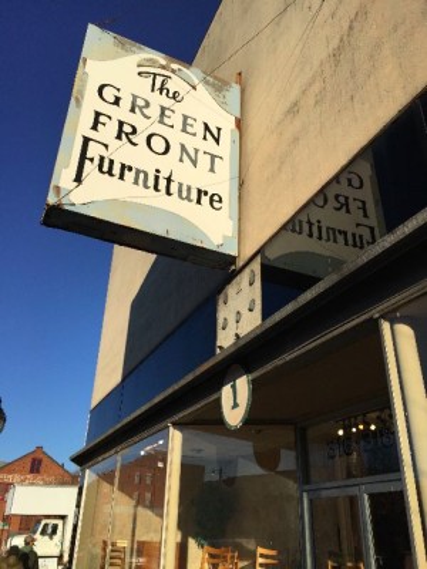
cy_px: 284
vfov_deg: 61.7
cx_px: 214
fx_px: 477
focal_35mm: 29
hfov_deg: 48.2
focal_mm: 4.15
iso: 32
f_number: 2.2
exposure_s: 1/3300
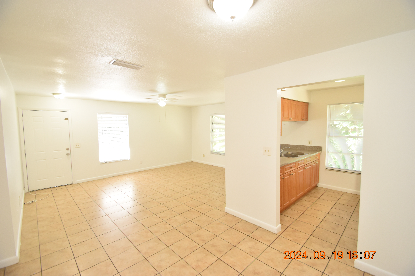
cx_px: 208
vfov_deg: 77.3
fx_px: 173
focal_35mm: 15
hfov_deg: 100.4
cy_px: 138
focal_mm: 10
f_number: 4.5
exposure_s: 1/80
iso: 800
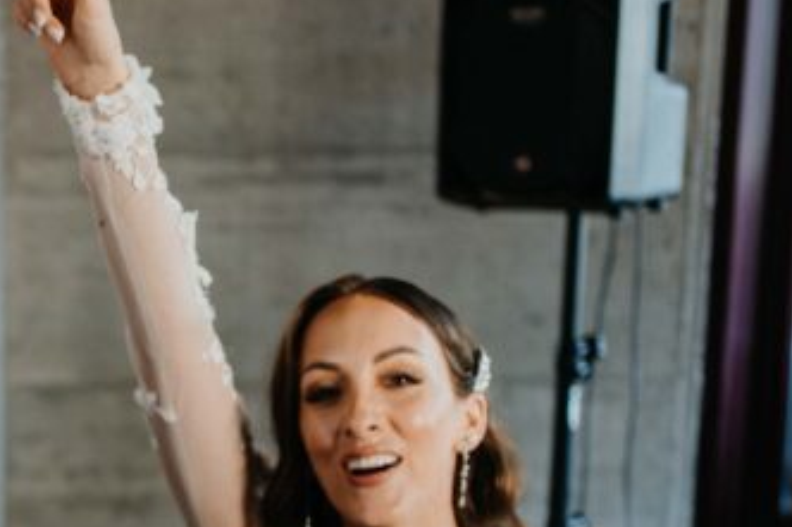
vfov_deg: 12.2
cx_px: -198
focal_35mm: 108
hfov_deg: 17.9
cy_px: 719
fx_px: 2375
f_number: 1.8
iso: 1000
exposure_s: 1/200
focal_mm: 35
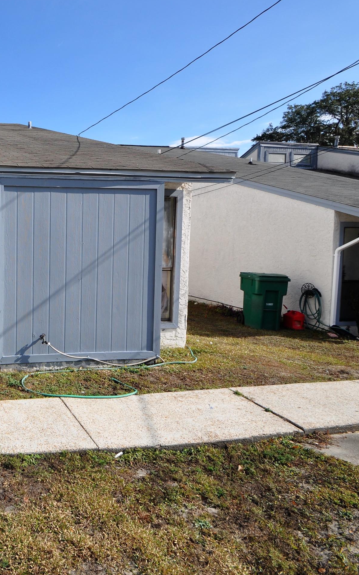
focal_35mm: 24
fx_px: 376
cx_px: -18
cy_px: 277
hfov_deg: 42.3
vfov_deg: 74.8
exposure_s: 1/350
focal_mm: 10
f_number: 9.5
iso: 200
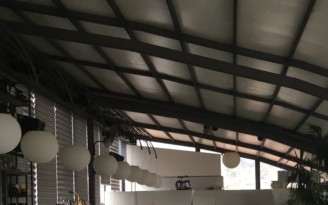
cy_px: 207
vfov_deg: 21.2
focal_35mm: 59
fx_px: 527
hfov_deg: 33.2
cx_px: 277
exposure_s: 1/33
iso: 32
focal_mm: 3.3
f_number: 2.4
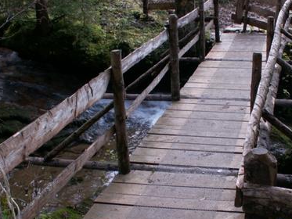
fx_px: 506
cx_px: 185
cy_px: 124
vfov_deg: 24.4
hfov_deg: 32.0
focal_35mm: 60
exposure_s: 1/50
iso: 50
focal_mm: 5.86
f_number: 2.8
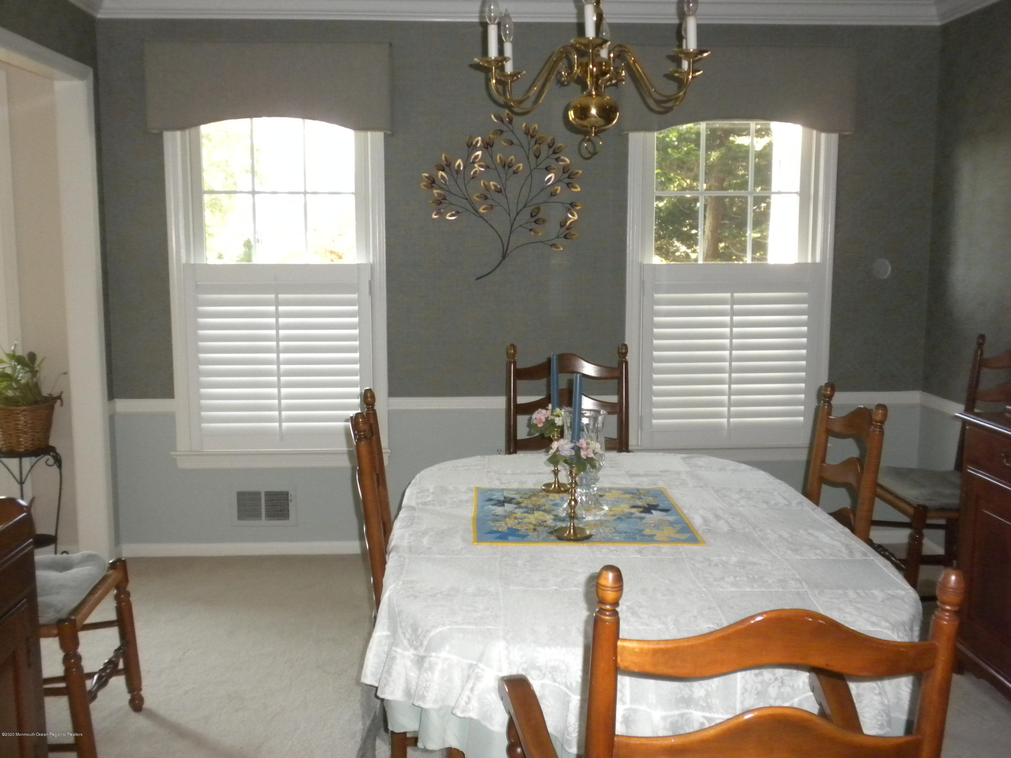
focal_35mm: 37
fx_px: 1081
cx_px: 506
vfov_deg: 38.7
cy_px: 379
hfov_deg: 50.1
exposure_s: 1/30
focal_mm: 6.6
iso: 400
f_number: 3.5
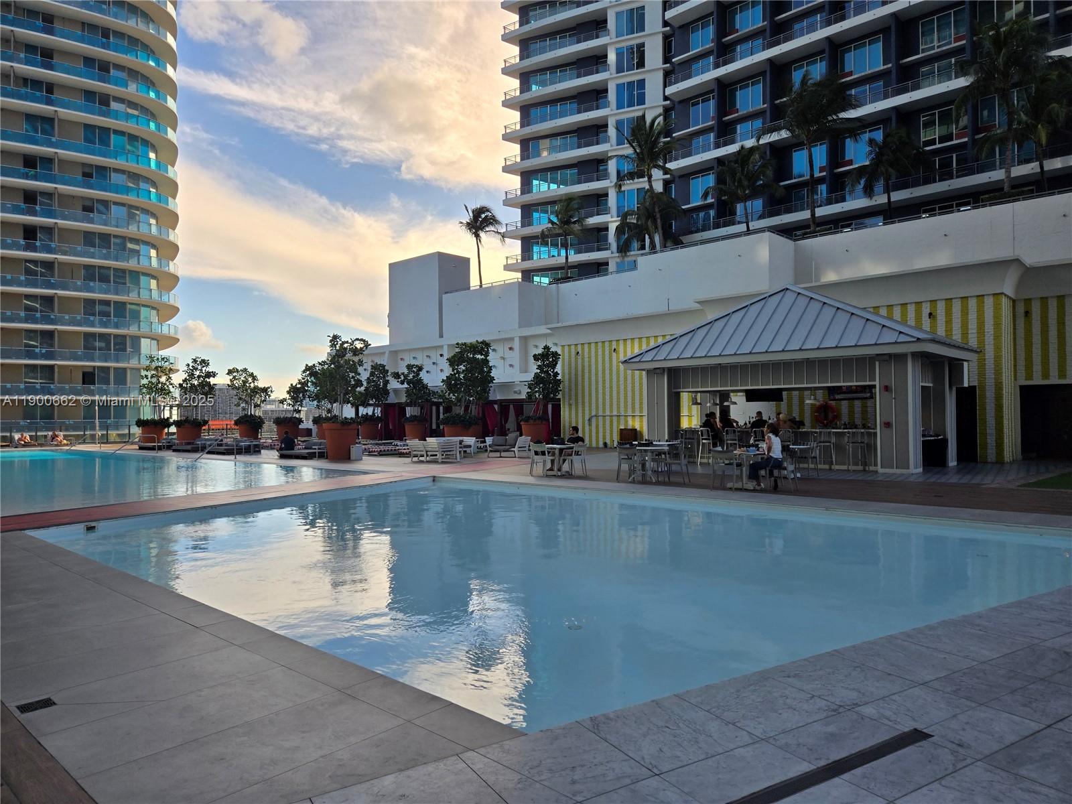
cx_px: 536
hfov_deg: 73.9
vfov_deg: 58.9
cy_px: 402
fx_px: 712
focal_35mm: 23
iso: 25
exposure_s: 1/1770
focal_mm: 5.4
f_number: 1.8
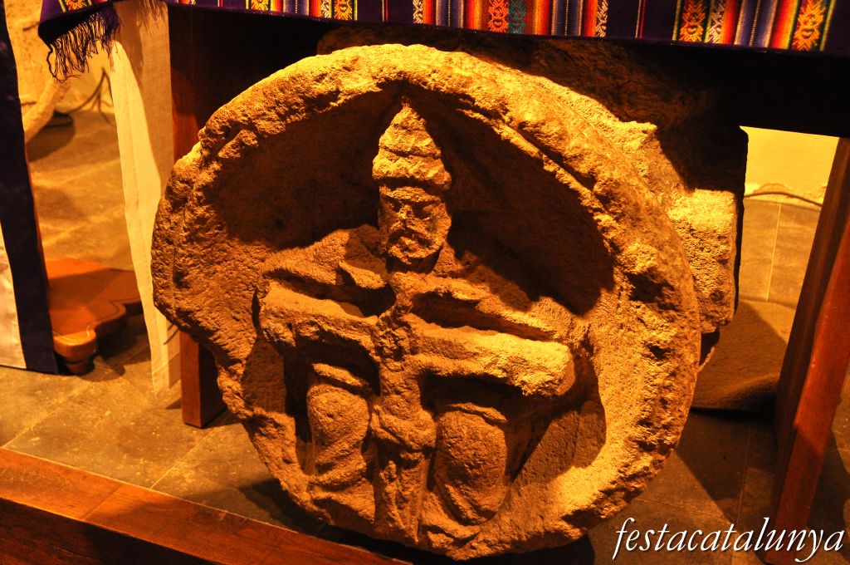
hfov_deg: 49.6
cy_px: 282
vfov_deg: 34.1
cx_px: 425
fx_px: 920
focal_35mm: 39
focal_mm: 26
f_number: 4
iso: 1600
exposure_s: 1/15
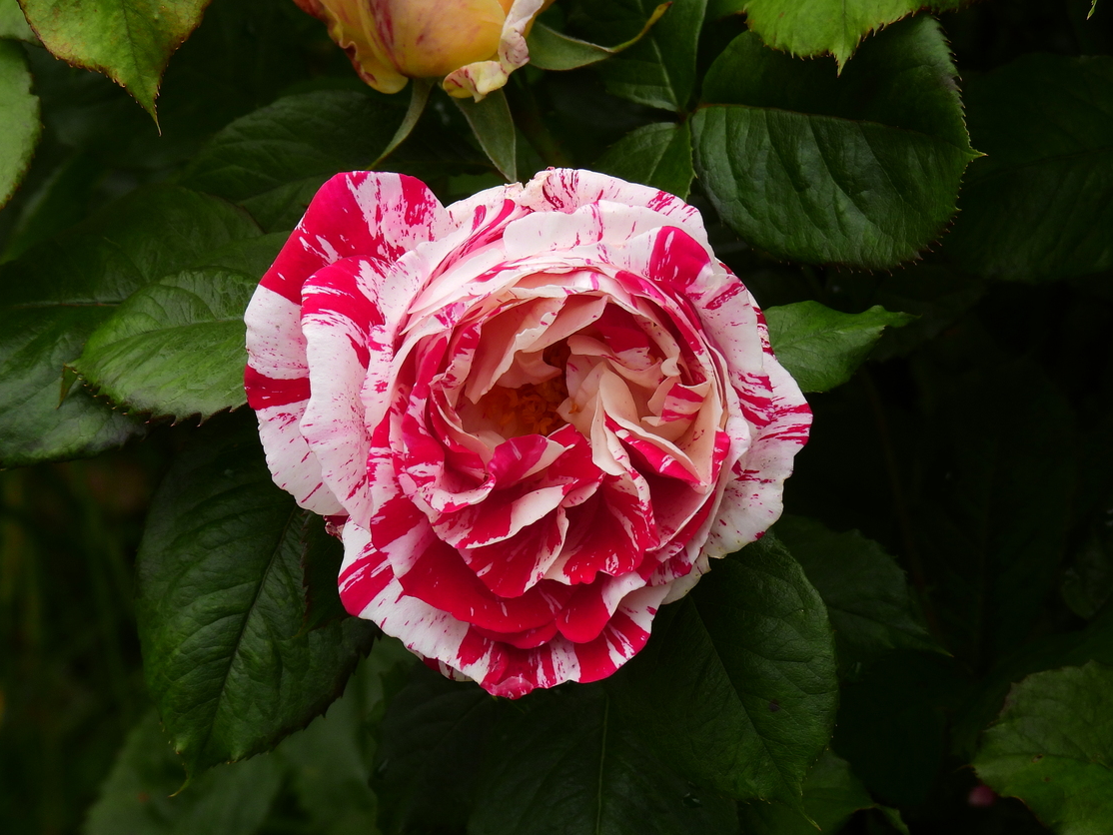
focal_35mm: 402
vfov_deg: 3.7
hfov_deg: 4.9
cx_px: 485
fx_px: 12928
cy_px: 412
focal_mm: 62.5
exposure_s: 1/500
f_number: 5
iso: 100
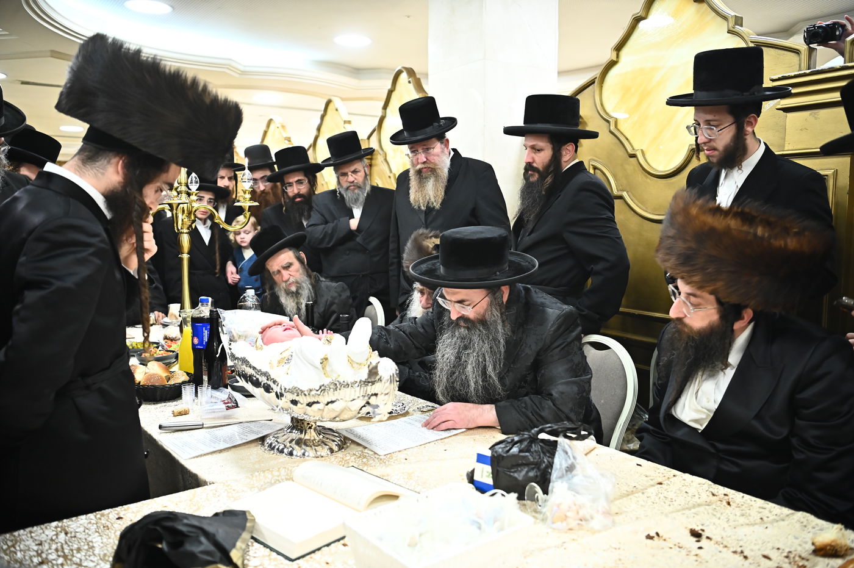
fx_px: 711
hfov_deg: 62.0
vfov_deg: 43.5
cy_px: 284
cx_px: 427
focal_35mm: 30
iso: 3200
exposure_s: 1/160
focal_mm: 30
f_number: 3.2
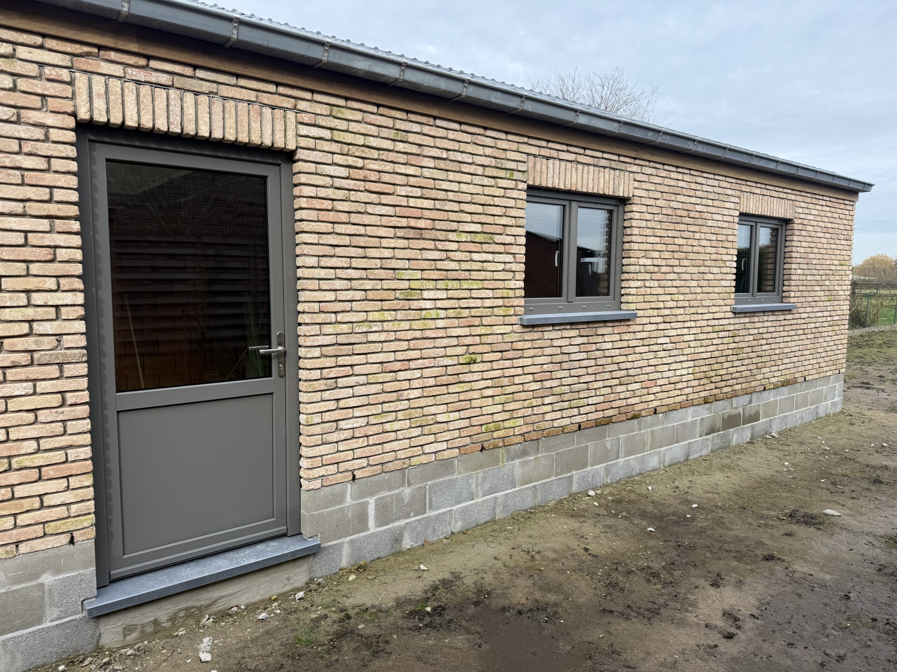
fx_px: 622
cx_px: 448
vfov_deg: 56.8
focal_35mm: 24
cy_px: 336
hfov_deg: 71.6
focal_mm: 6.76
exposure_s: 1/1522
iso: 80
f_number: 1.78
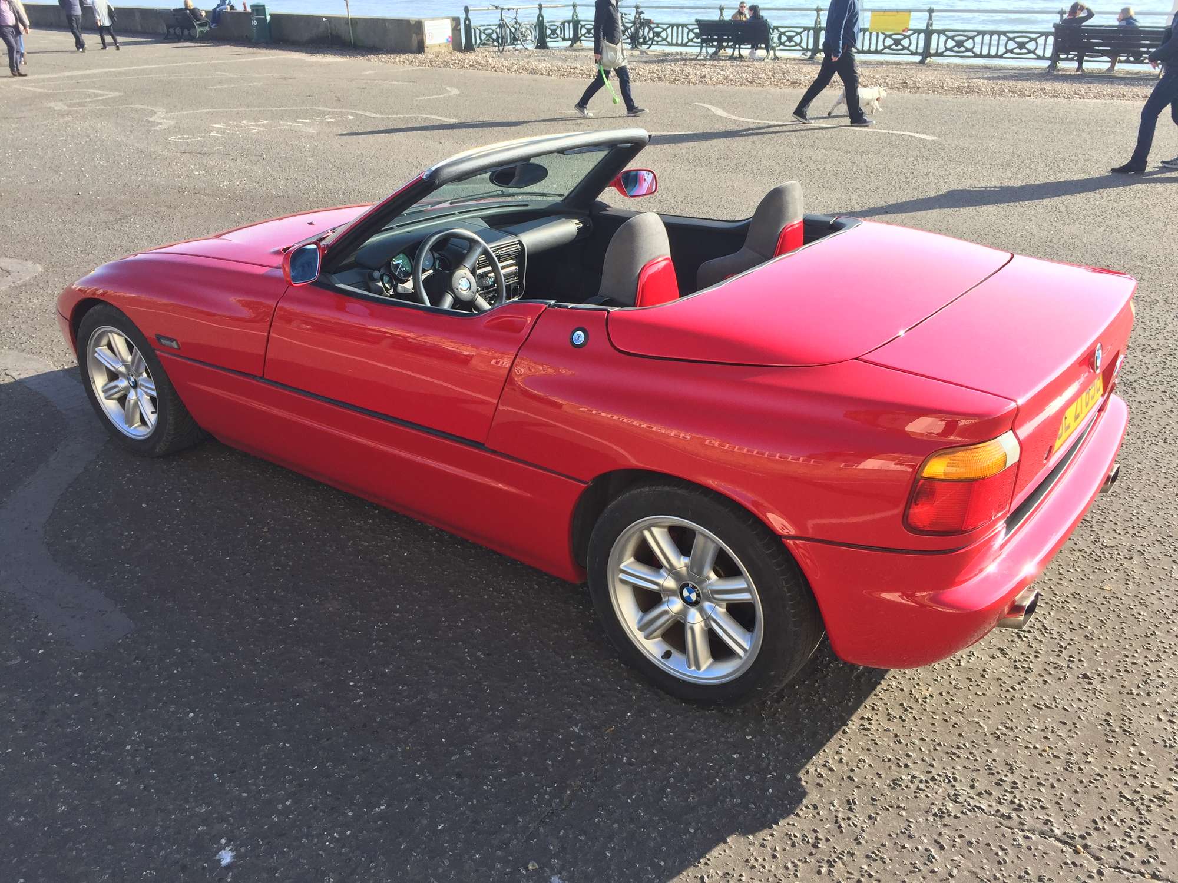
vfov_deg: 48.2
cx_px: 589
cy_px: 442
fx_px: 987
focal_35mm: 29
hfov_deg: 61.7
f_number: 2.2
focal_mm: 4.15
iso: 32
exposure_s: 1/599
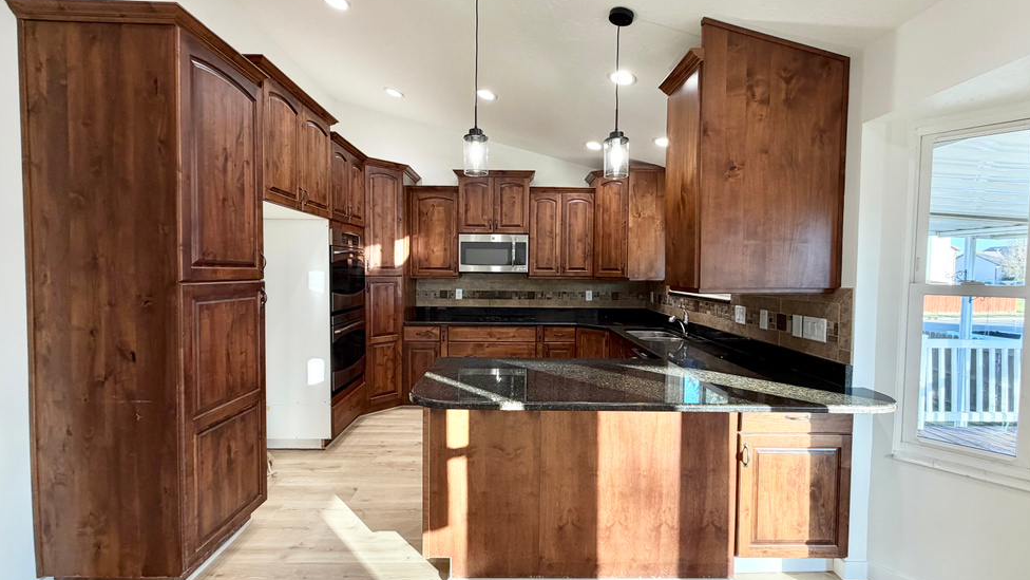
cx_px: 520
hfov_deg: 99.4
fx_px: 437
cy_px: 288
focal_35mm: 16
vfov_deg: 67.1
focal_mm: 2.22
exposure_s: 1/120
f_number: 2.2
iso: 160
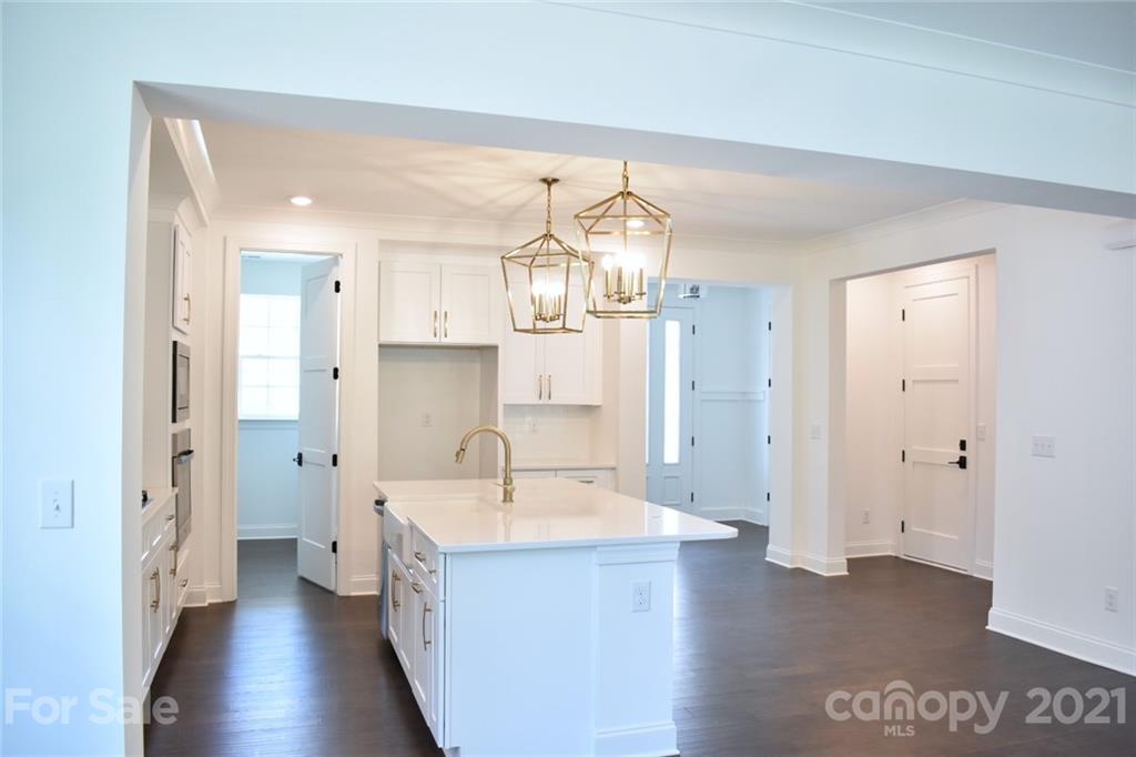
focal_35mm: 27
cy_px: 378
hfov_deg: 67.4
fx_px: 852
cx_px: 568
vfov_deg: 47.9
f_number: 4
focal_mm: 18
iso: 1000
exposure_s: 1/100
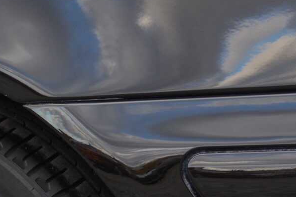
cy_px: 352
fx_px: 1587
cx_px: -197
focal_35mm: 193
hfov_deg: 10.2
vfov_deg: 6.9
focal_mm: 30
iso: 140
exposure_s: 1/60
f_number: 5.6
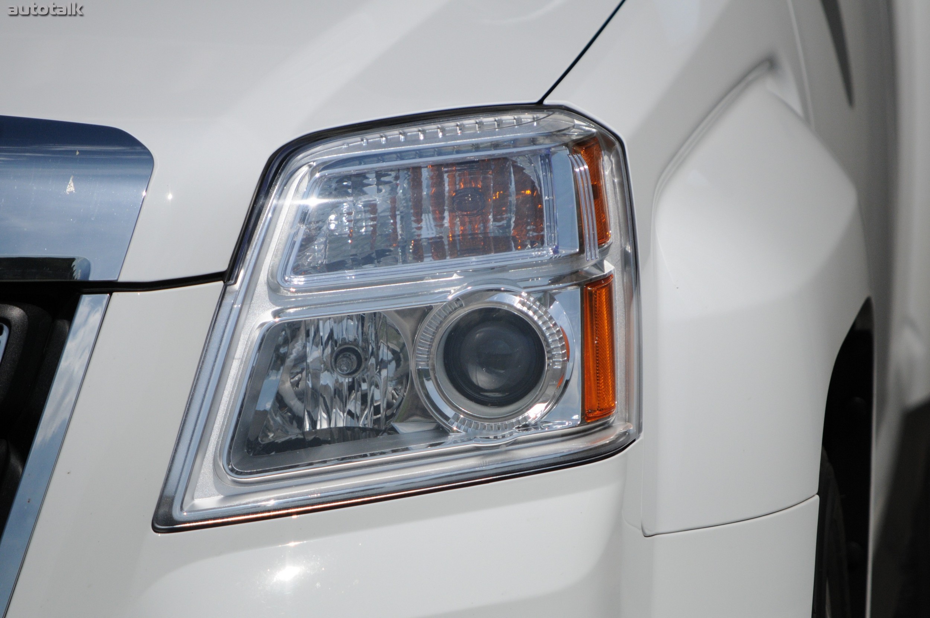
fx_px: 7741
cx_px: 465
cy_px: 309
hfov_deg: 6.9
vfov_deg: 4.6
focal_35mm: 300
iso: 720
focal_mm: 200
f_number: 7.1
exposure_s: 1/8000
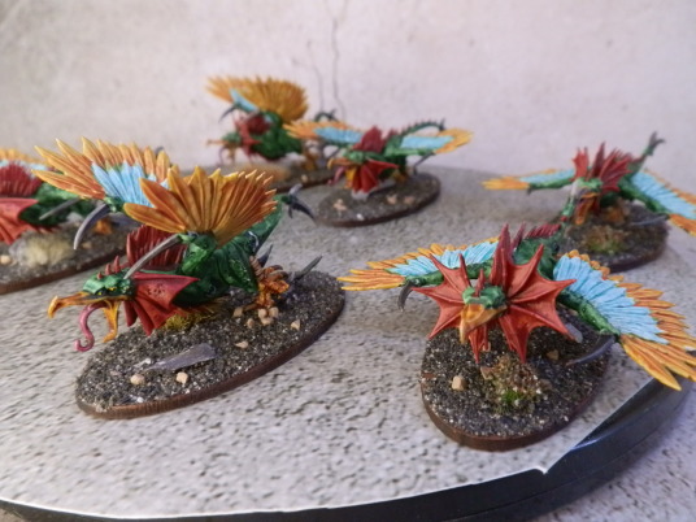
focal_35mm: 28
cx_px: 348
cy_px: 261
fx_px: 563
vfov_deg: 49.7
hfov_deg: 63.4
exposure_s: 1/125
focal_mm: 5
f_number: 3.1
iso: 400
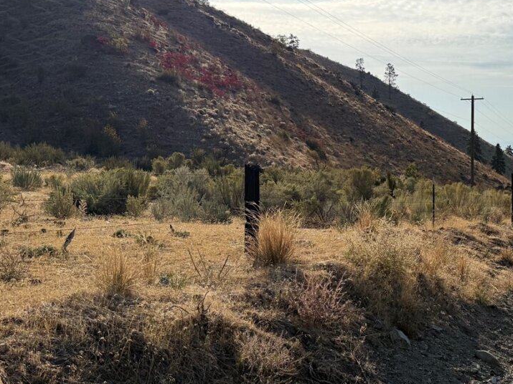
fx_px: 696
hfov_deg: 37.6
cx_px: 466
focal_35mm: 47
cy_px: 230
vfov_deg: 30.8
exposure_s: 1/11905
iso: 80
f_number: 1.78
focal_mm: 6.76
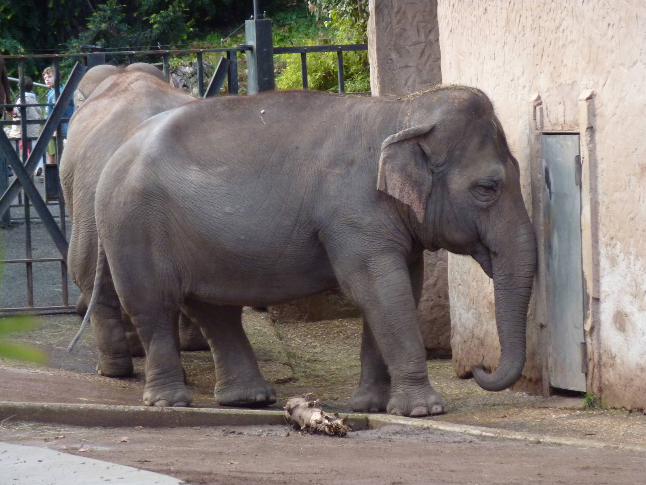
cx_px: 323
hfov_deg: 6.6
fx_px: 5599
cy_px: 242
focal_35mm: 300
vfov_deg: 5.0
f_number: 4.9
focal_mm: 49.2
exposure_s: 1/125
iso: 400
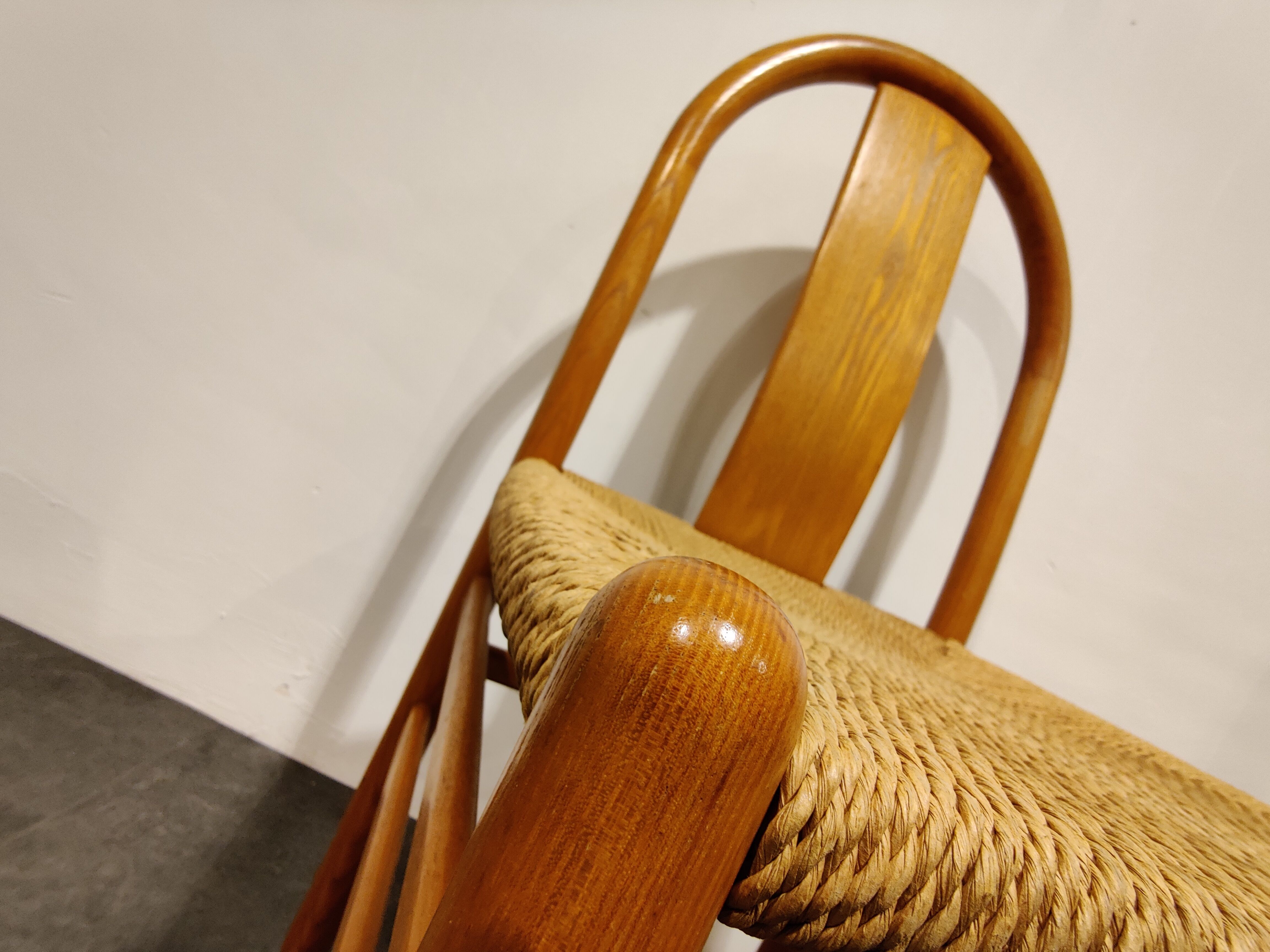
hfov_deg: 106.2
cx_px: 635
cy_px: 476
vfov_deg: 89.9
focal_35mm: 13
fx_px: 477
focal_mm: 2.25
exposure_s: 1/33
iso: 500
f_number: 2.2
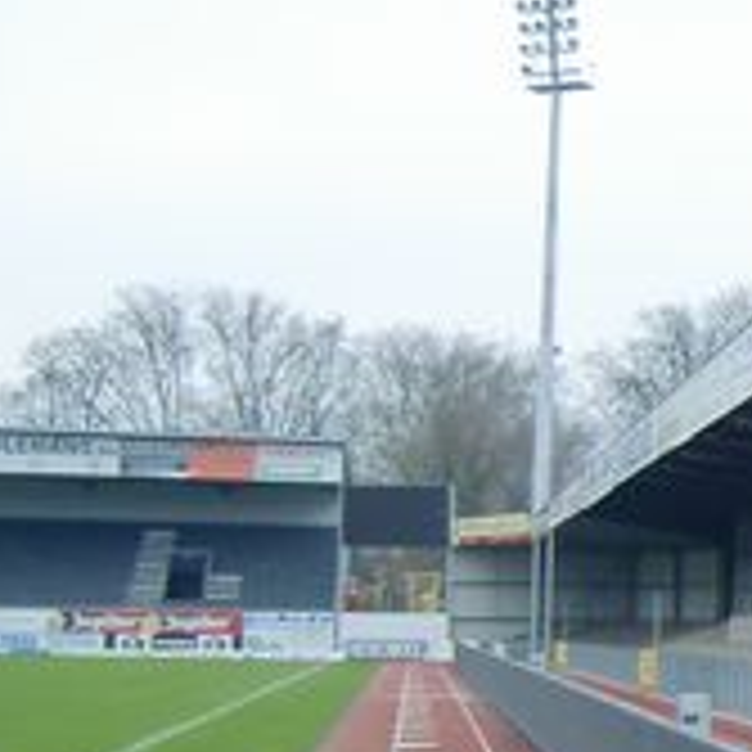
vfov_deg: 19.5
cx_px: 1243
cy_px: 484
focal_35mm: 89
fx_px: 2187
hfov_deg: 17.0
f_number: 3.2
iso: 125
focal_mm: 4.3
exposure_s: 1/60
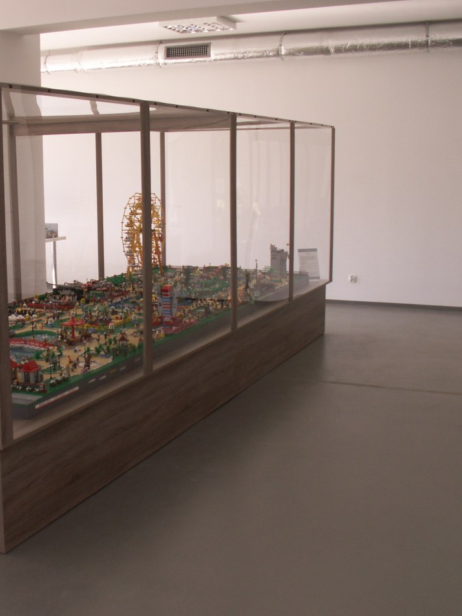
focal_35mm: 47
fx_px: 836
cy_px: 310
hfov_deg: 30.2
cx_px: 96
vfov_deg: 40.4
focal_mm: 5.86
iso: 50
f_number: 4
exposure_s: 1/50
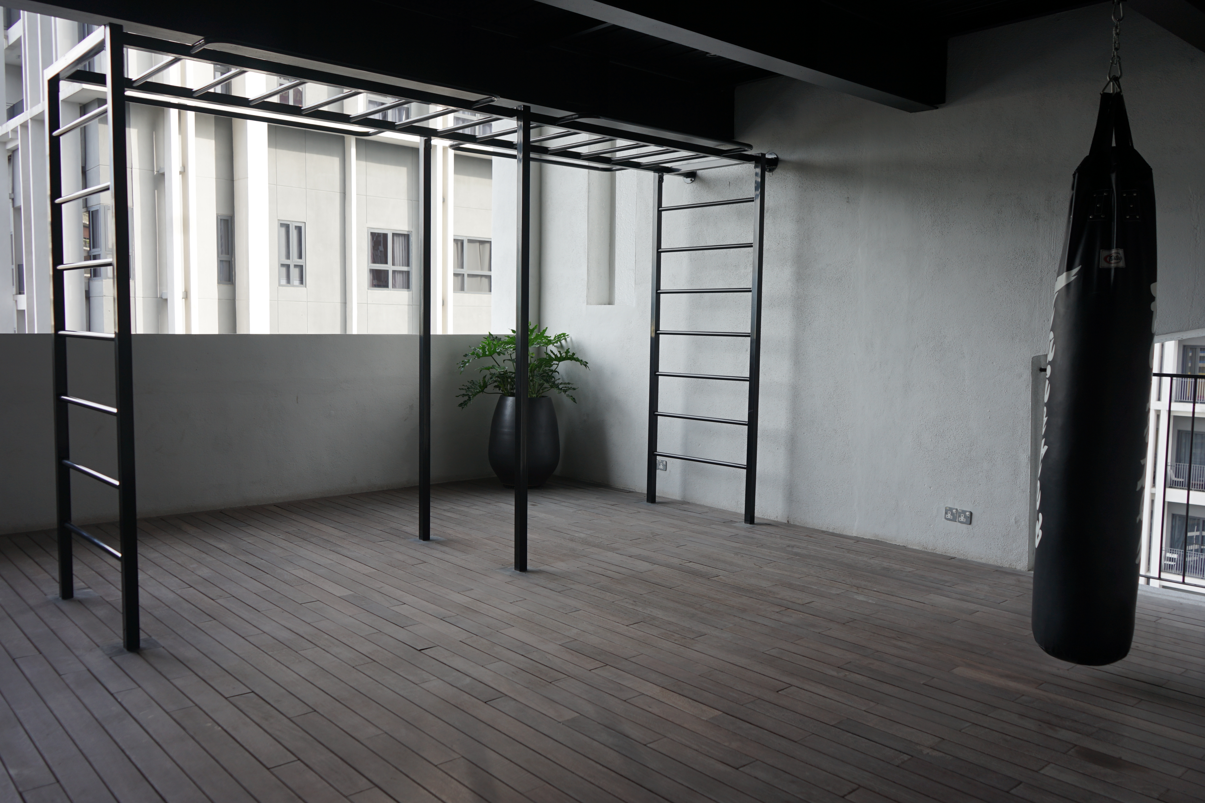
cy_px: 402
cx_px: 602
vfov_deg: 46.4
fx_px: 937
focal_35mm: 28
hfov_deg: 65.5
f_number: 5
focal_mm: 28
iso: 100
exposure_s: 1/80
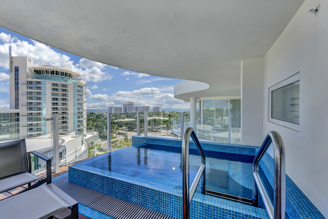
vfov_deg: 77.7
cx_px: 164
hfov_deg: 100.7
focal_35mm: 15
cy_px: 110
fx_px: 136
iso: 400
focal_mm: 14.9
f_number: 10
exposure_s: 1/500
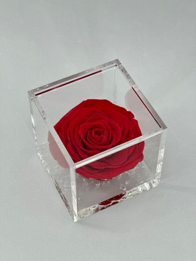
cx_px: 98
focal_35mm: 77
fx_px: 581
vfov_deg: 25.3
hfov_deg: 19.2
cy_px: 130
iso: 40
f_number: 2.8
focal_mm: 9
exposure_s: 1/144
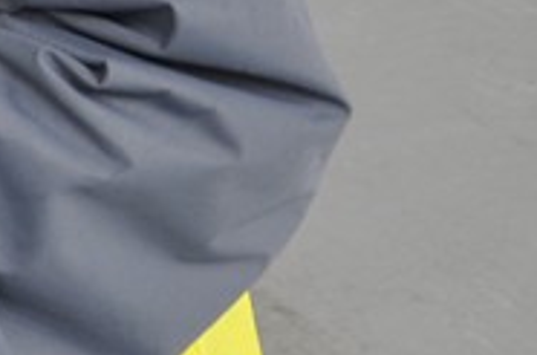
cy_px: -439
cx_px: -881
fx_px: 3125
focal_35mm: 210
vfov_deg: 6.3
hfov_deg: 8.7
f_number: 5.6
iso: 400
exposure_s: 1/30
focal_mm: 26
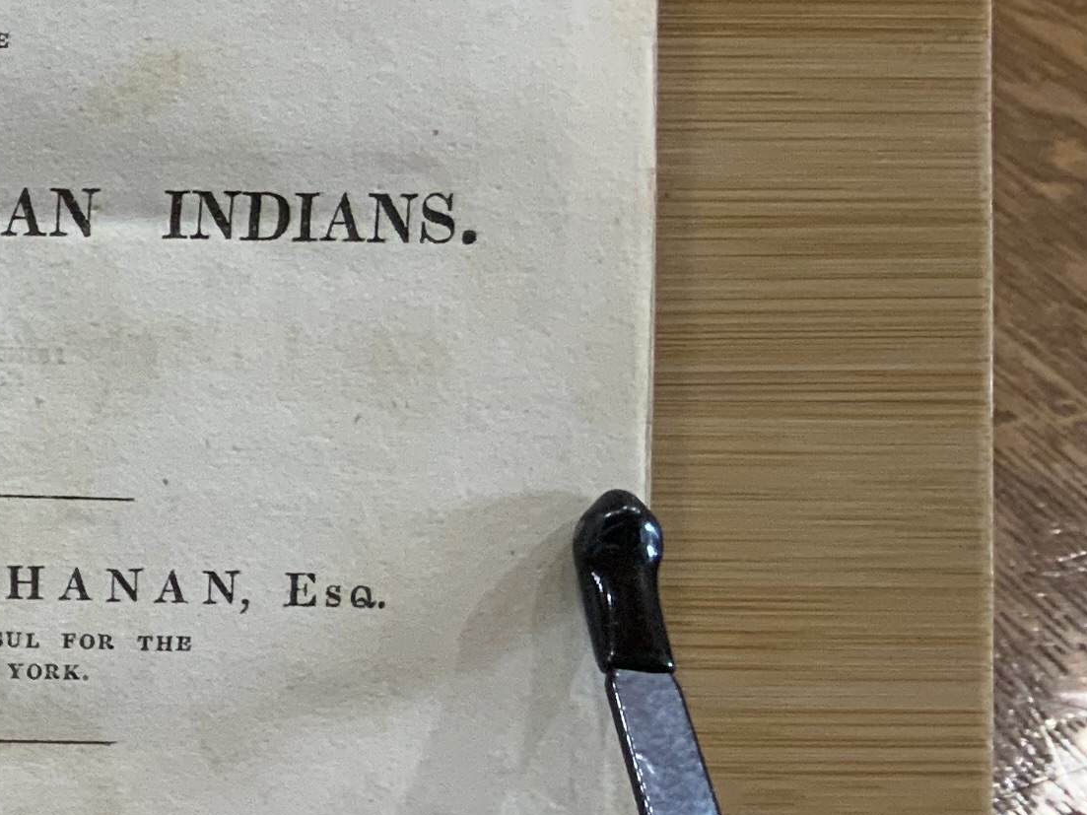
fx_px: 3328
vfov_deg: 14.0
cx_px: -784
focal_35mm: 106
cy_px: 347
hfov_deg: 16.1
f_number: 1.8
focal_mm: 3
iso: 64
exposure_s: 1/60
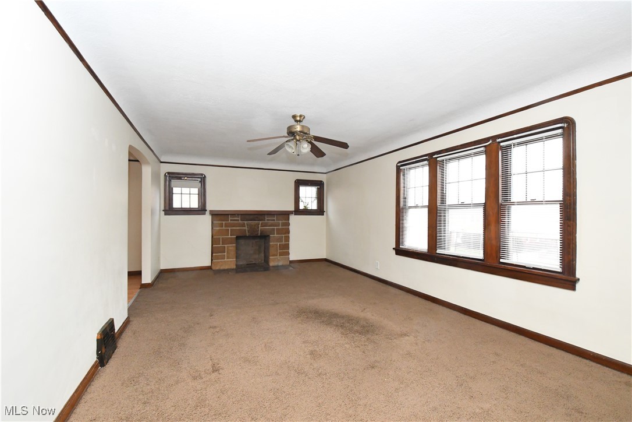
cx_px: 316
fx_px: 263
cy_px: 211
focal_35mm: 15
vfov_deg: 77.3
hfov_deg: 100.4
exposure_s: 1/30
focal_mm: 10
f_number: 8
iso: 3200
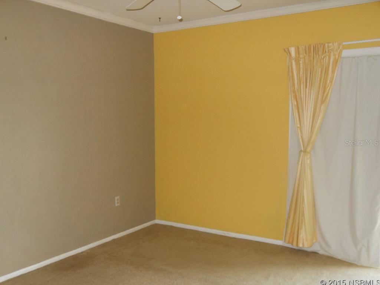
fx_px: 417
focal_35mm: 38
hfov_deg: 49.0
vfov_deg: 37.8
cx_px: 190
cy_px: 142
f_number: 3.6
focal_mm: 6.8
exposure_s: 1/30
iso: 400
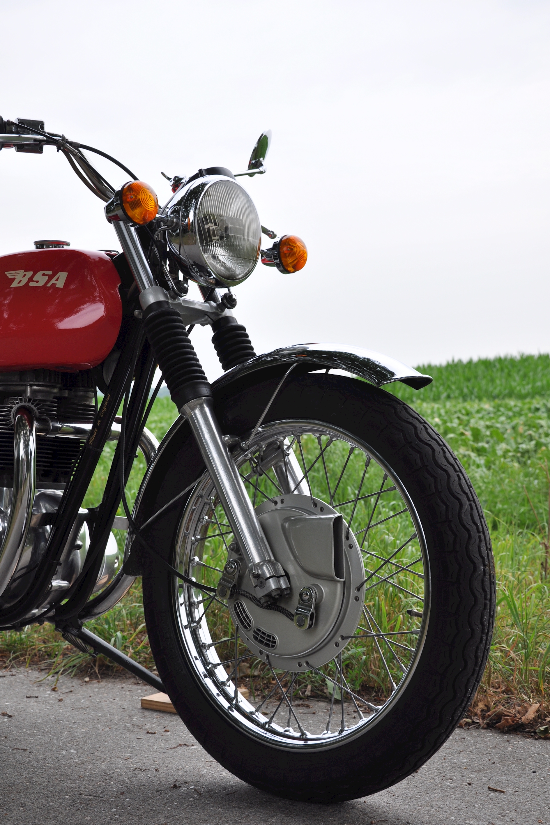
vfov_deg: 37.2
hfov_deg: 25.3
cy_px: 412
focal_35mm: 54
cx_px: 272
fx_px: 1226
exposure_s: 1/250
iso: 200
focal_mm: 35
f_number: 8
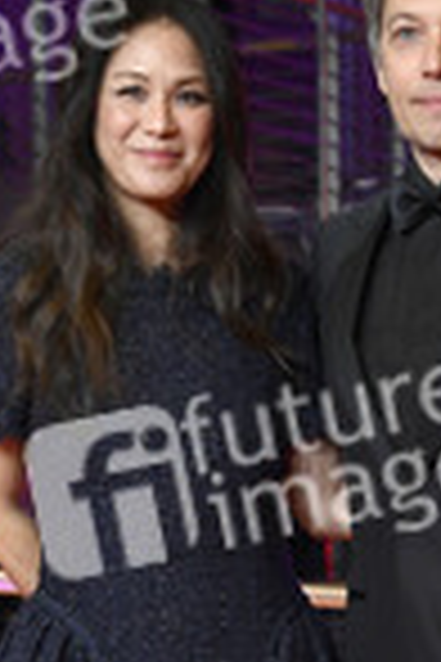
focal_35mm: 185
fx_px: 3399
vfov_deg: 11.0
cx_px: 387
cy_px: 698
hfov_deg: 7.4
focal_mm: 68
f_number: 5.6
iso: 5000
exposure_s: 1/200
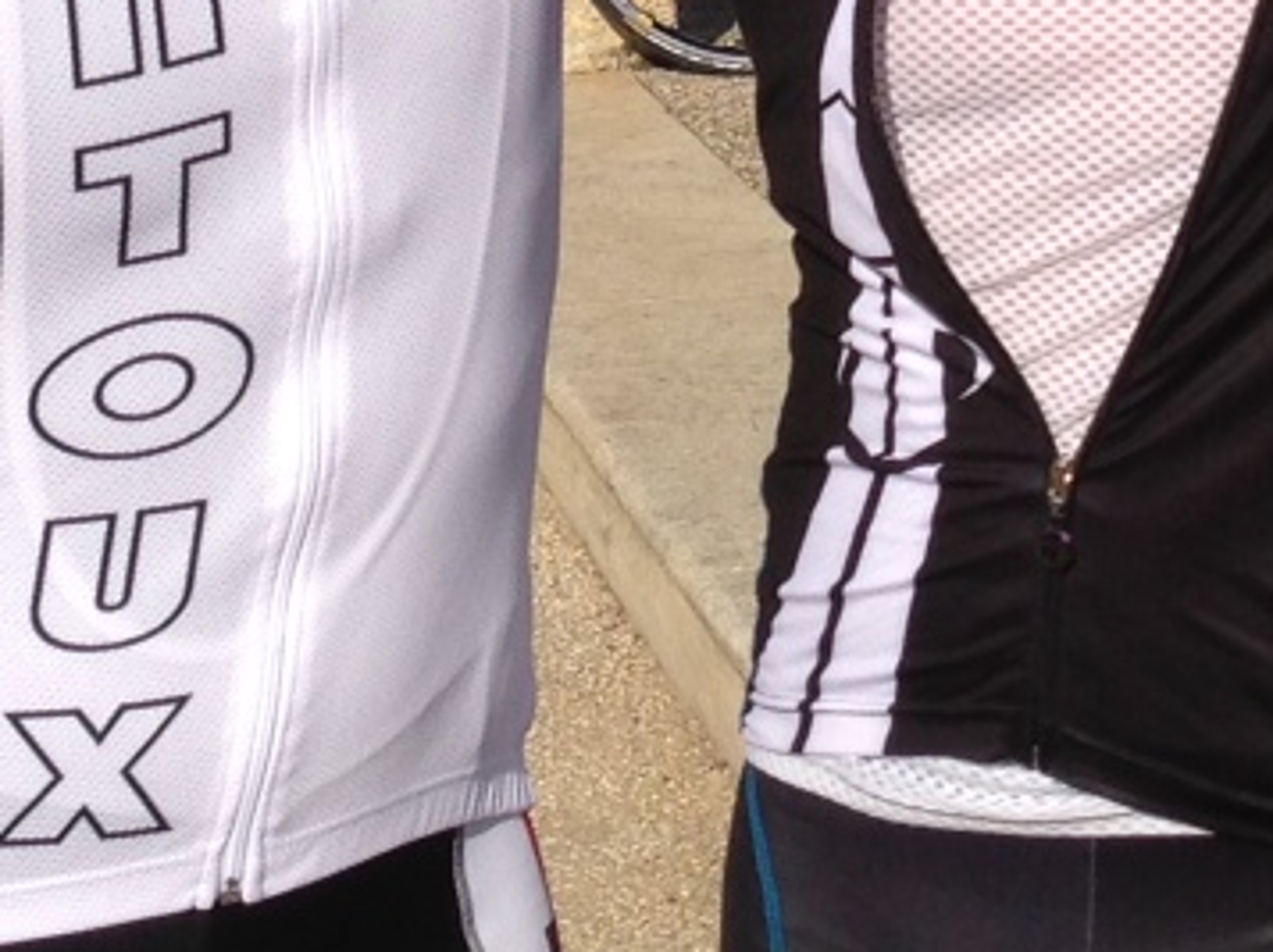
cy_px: -492
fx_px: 5547
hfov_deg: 13.1
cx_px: 852
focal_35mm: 151
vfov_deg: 9.5
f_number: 2.4
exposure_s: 1/2463
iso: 50
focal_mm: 4.13
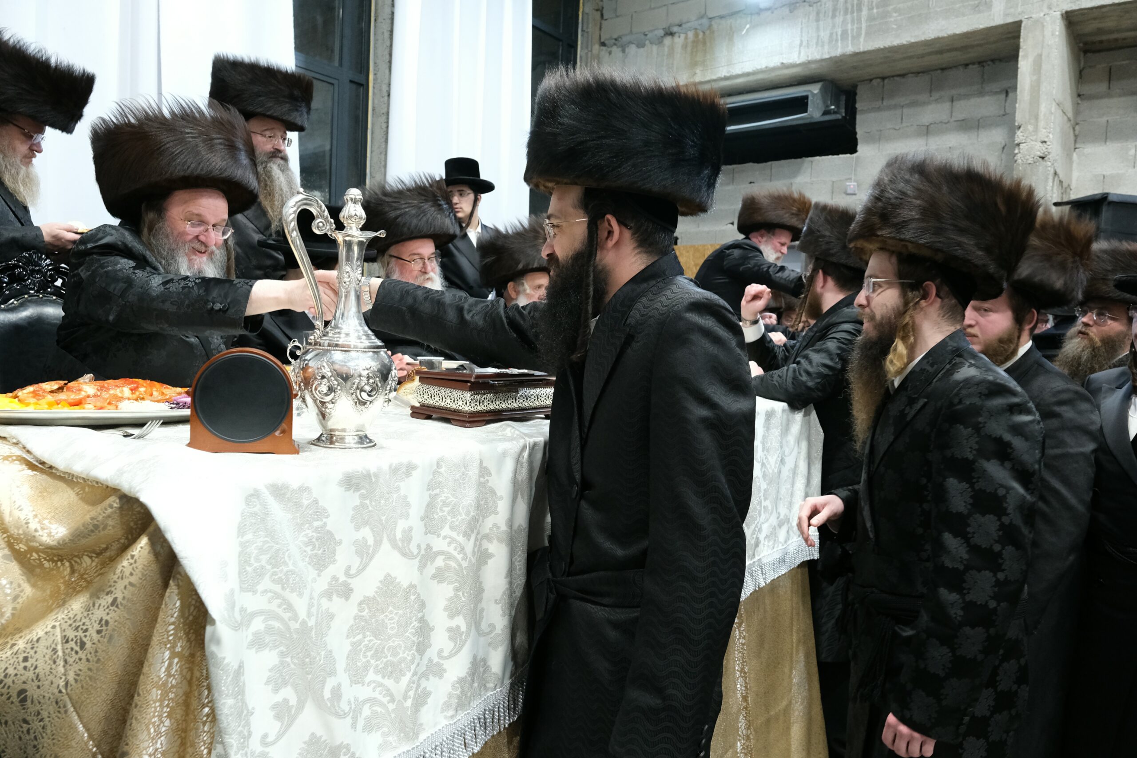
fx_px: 758
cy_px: 379
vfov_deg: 53.1
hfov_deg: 73.7
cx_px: 568
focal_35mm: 24
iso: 2500
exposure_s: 1/125
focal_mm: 16
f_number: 4
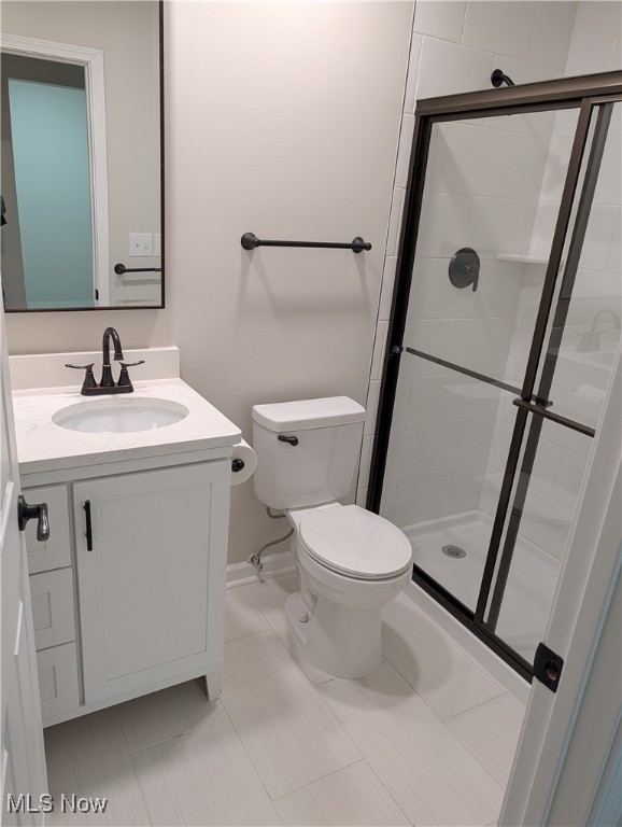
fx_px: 574
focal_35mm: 24
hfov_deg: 56.9
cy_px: 414
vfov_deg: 71.5
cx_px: 311
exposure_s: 1/120
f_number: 1.68
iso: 110
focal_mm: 6.9
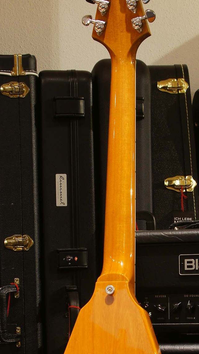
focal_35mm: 95
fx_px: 891
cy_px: 296
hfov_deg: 12.7
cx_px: 131
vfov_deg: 22.1
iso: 400
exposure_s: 1/5
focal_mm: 30
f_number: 8
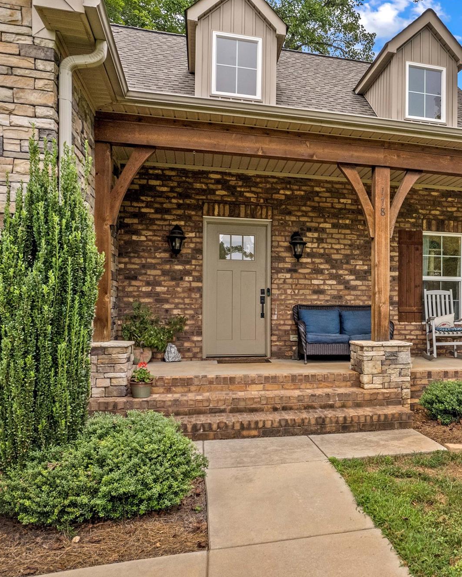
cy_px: 295
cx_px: 411
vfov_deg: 55.7
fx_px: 547
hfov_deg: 42.2
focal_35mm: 32
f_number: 2.8
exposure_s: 1/240
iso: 100
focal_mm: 8.38
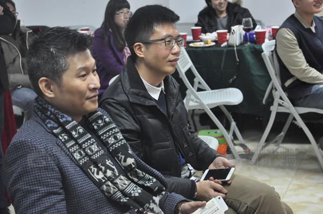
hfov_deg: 28.1
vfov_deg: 18.9
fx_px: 645
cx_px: 162
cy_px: 107
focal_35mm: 72
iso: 1400
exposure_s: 1/30
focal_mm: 48
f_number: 4.5
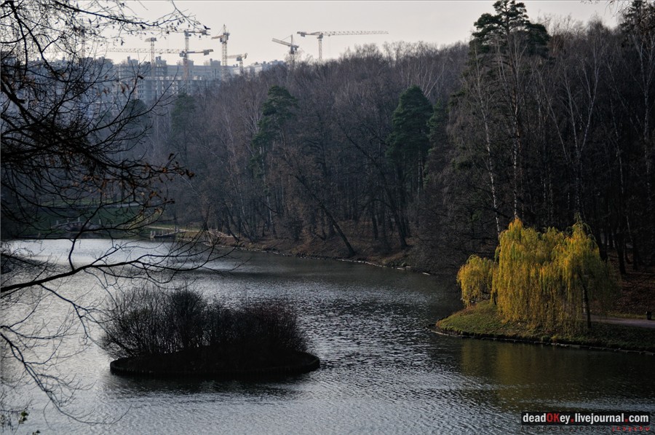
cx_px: 328
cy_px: 218
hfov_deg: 17.5
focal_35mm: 117
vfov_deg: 11.7
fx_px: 2125
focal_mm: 78
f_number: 7.1
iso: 320
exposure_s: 1/1000
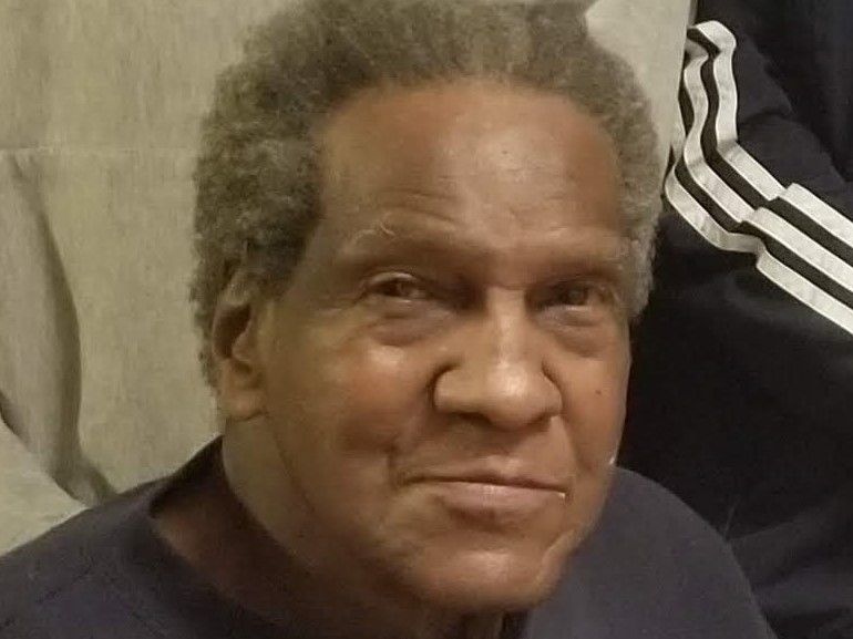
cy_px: 320
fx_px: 640
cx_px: 426
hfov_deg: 67.3
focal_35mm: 26
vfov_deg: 53.0
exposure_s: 1/10
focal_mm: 4.25
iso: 640
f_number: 1.7
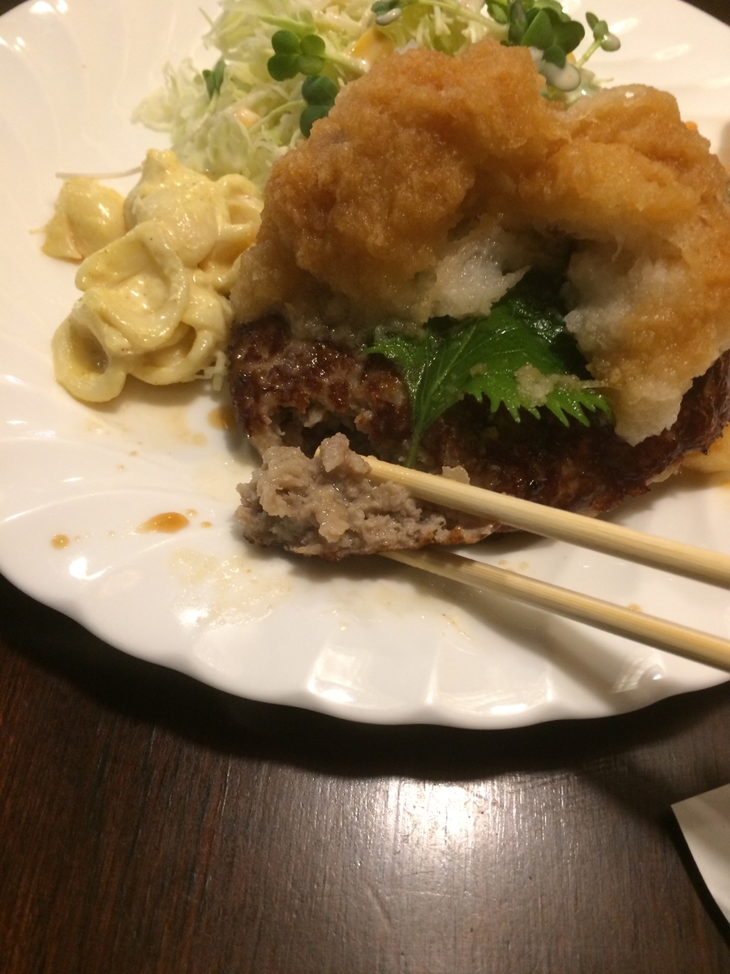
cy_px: 487
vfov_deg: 61.7
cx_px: 365
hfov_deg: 48.2
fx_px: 815
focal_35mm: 29
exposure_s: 1/30
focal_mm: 4.15
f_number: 2.2
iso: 160
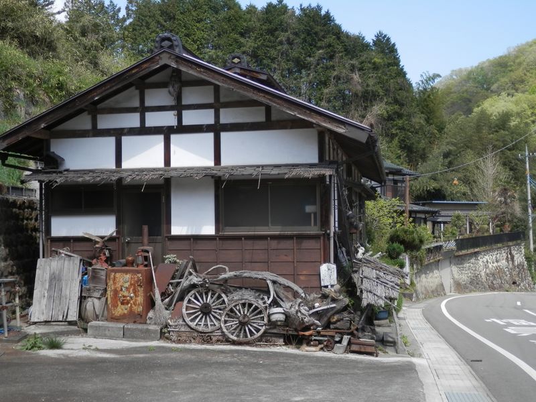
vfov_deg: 32.2
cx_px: 268
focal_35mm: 45
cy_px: 201
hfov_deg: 42.1
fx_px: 697
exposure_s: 1/400
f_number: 3.8
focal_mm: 8
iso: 80
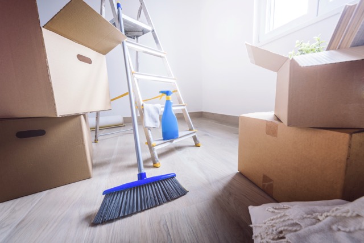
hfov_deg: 104.2
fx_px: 142
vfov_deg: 81.2
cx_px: 182
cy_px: 122
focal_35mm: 14
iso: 200
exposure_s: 1/13
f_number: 8
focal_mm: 14
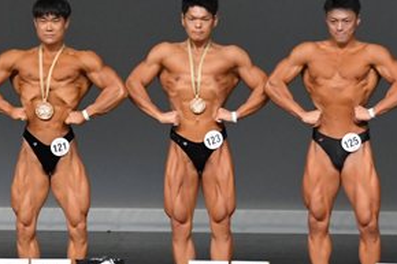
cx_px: 57
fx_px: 5500
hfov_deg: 4.1
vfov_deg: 2.8
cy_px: 79
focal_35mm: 499
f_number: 5.6
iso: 5000
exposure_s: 1/400
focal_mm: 125
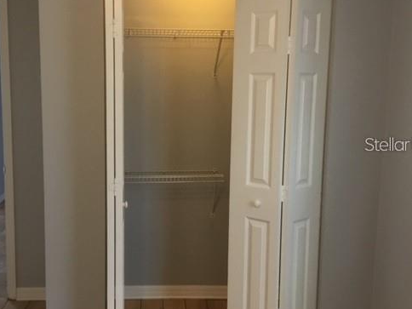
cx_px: 173
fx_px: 488
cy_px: 144
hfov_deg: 45.6
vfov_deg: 35.1
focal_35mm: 41
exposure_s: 1/30
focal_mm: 3.3
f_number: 2.4
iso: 80
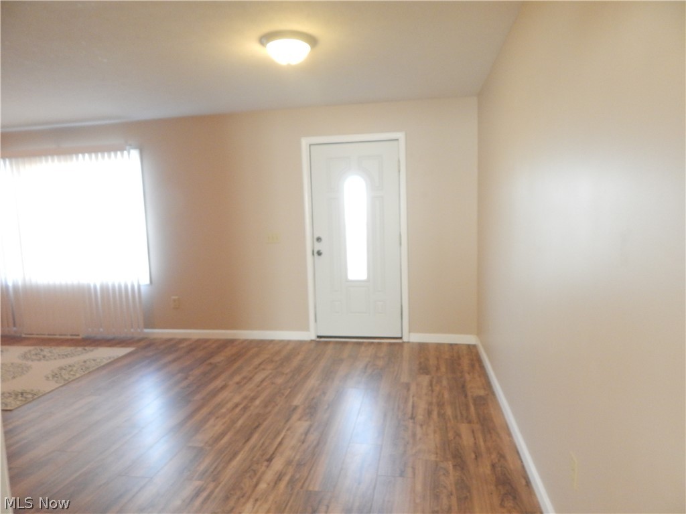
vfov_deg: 61.1
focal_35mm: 22
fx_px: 436
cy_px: 257
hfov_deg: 76.4
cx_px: 343
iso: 400
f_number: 3
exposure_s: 1/40
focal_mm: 4
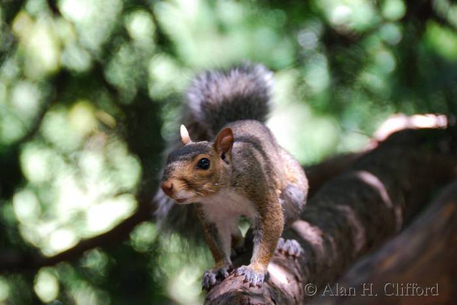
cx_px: 228
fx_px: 3811
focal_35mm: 300
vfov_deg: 4.6
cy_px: 152
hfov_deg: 6.9
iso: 400
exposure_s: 1/30
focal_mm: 200
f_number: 5.6
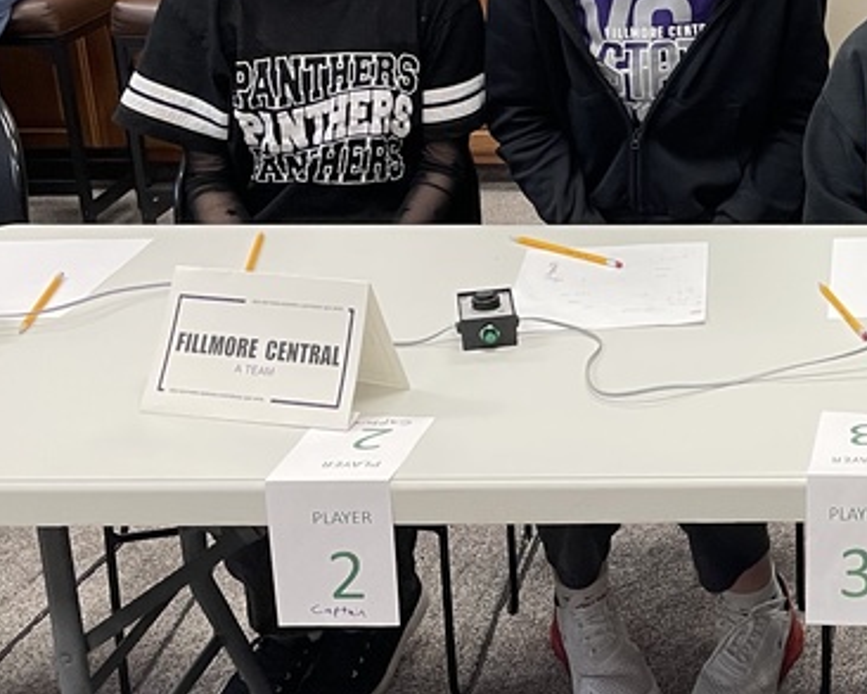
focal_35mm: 71
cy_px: 182
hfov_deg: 24.3
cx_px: 1042
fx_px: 1822
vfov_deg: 21.4
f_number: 1.6
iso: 100
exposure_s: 1/60
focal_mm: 4.2
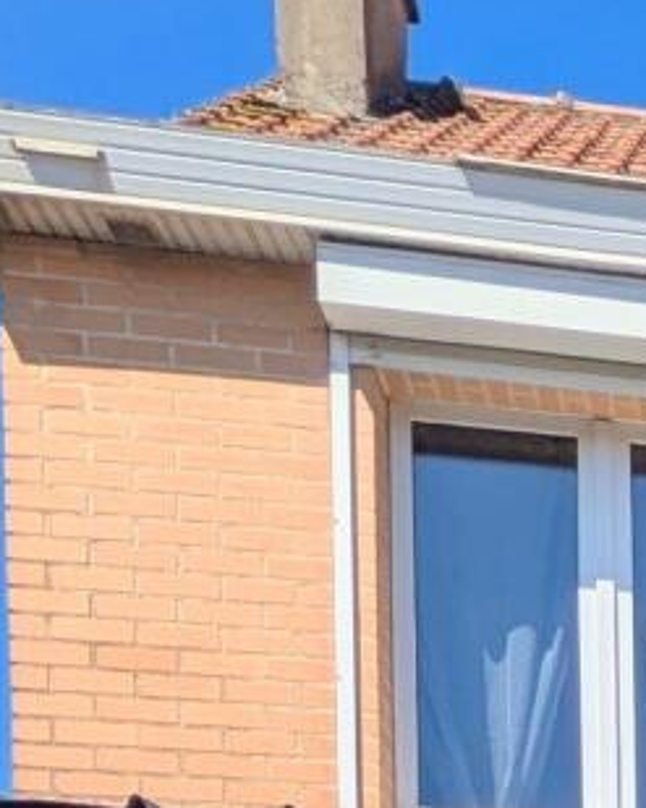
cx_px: 1248
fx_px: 2032
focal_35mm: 85
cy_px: 1606
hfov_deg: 15.1
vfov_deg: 16.9
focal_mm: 1.83
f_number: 2.2
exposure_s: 1/3704
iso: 53
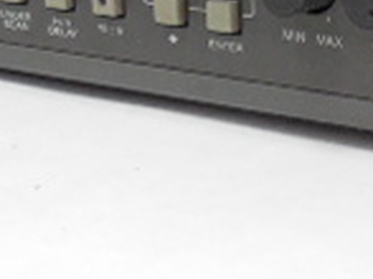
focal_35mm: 192
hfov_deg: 10.3
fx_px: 2067
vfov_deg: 7.7
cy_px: -33
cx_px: 322
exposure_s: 1/20
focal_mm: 7.8
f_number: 4.5
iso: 800
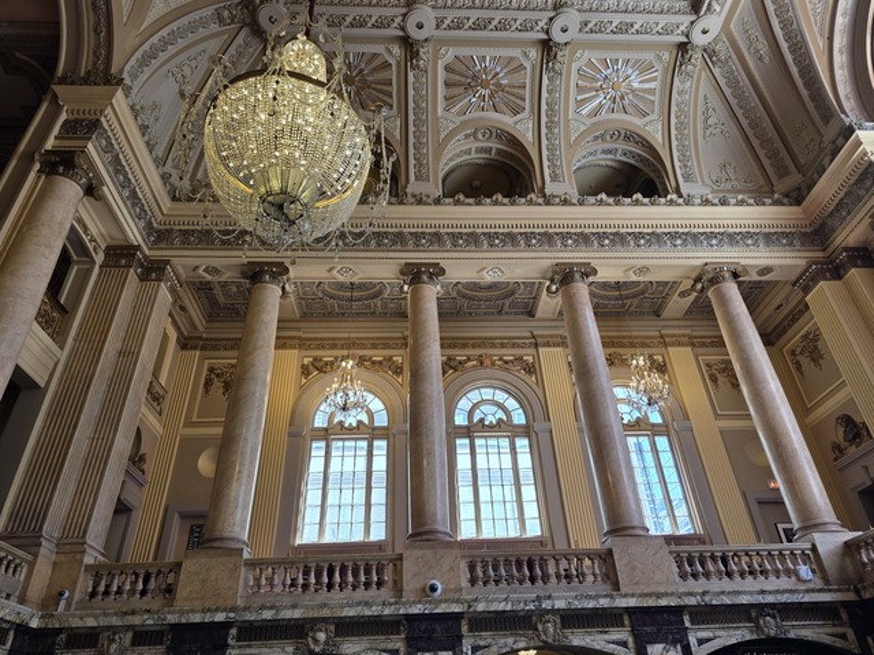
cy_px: 328
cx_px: 437
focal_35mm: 23
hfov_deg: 73.9
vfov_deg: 58.9
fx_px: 581
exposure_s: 1/120
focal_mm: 6.3
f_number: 1.7
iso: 64
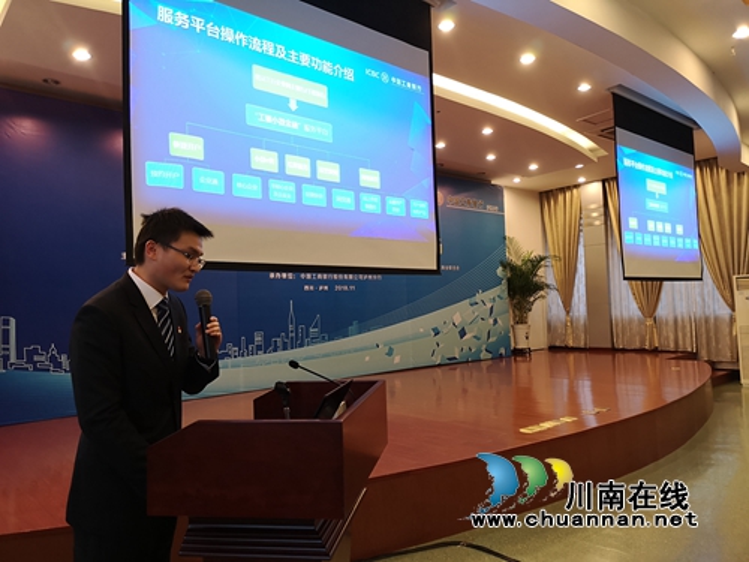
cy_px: 281
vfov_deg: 51.4
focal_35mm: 27
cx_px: 374
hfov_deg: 65.3
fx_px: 584
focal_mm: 3.95
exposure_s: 1/50
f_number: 1.8
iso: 125
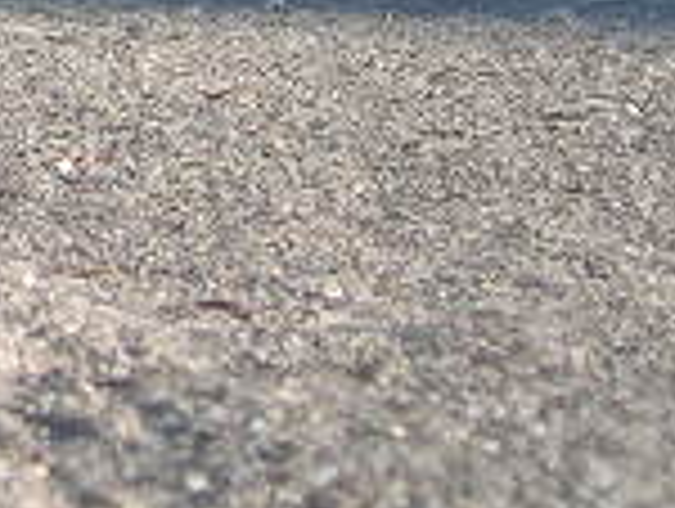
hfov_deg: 8.4
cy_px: -130
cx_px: -526
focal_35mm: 226
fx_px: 4414
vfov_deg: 6.5
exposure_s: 1/238
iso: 50
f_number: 3.2
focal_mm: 8
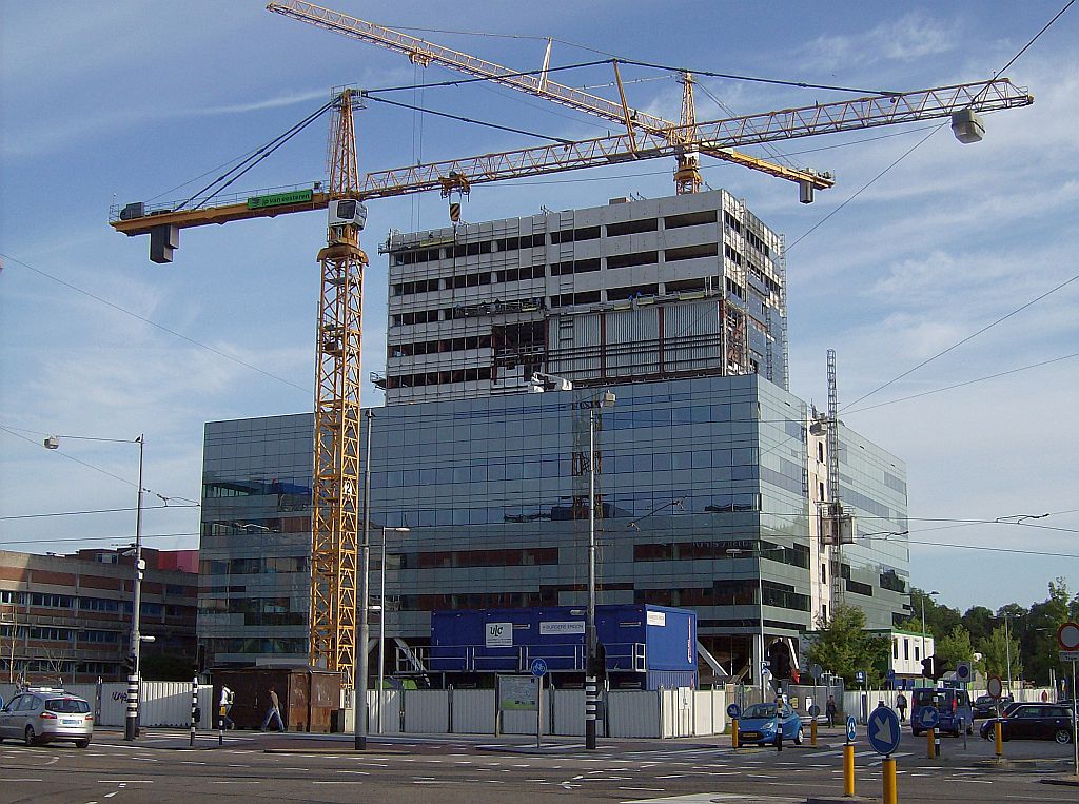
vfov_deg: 31.4
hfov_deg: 41.3
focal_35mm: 46
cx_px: 540
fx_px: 1430
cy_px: 402
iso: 100
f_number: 5.1
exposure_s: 1/561
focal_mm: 7.7
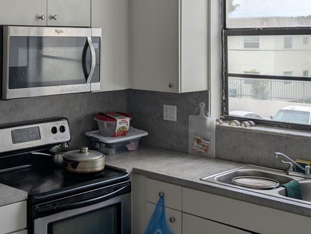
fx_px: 522
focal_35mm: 58
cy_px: 45
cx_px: 93
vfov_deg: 24.9
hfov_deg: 32.8
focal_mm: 6.9
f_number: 1.68
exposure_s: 1/345
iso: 22
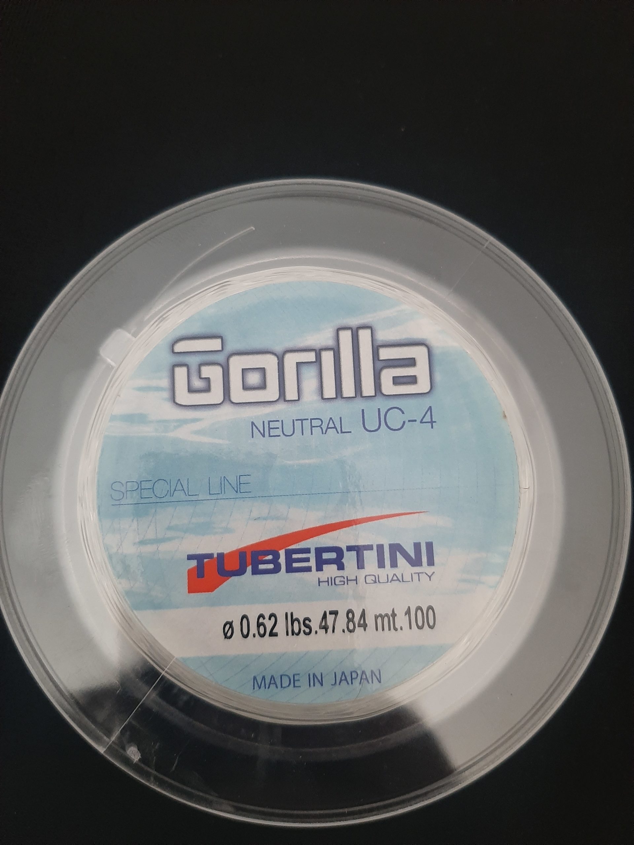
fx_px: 635
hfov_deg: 53.1
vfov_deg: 67.3
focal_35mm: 26
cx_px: 317
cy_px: 422
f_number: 1.7
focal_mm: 3.93
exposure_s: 1/25
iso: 200
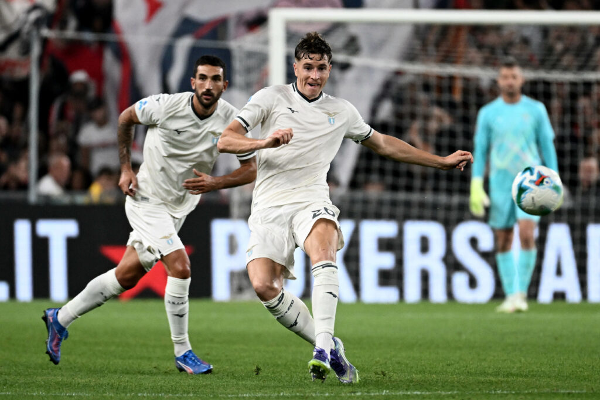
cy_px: 200
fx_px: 9996
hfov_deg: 3.4
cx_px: 300
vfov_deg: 2.3
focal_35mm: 600
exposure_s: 1/1000
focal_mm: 400
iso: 3200
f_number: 4
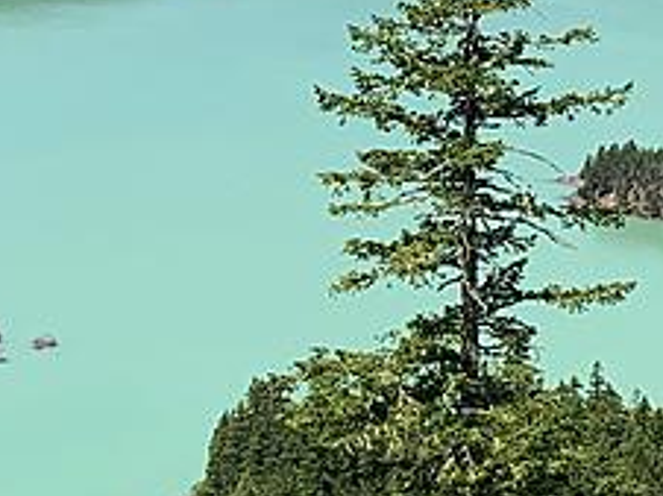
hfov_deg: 16.7
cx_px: 296
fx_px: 2258
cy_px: 197
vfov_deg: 12.5
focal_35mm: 118
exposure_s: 1/1610
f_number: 1.8
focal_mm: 4.25
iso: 25
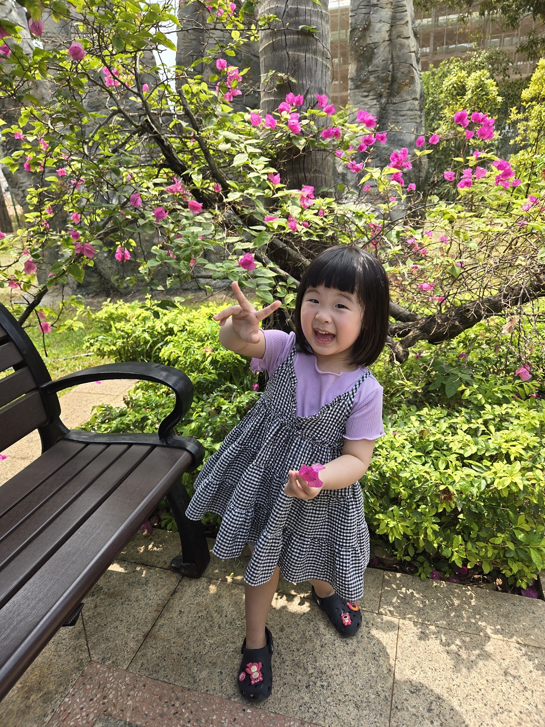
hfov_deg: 58.9
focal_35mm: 23
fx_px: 483
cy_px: 364
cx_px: 272
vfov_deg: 73.9
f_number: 1.8
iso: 25
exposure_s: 1/452
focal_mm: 5.4
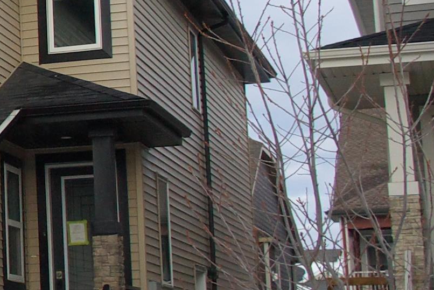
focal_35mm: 112
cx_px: -318
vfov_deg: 12.2
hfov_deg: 15.9
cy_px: 38
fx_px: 1351
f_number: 9.5
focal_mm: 20
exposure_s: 1/750
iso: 800
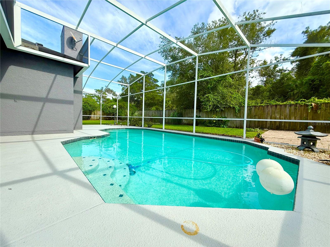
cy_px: 124
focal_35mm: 14
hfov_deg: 102.1
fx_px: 133
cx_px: 165
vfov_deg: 85.7
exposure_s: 1/679
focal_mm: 2.22
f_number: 2.2
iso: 50
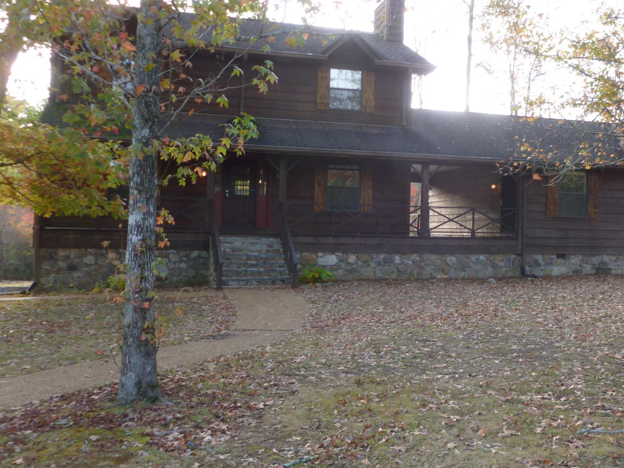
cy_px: 211
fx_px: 739
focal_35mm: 41
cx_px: 422
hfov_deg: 45.0
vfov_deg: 35.1
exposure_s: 1/100
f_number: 3.3
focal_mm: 5
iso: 100
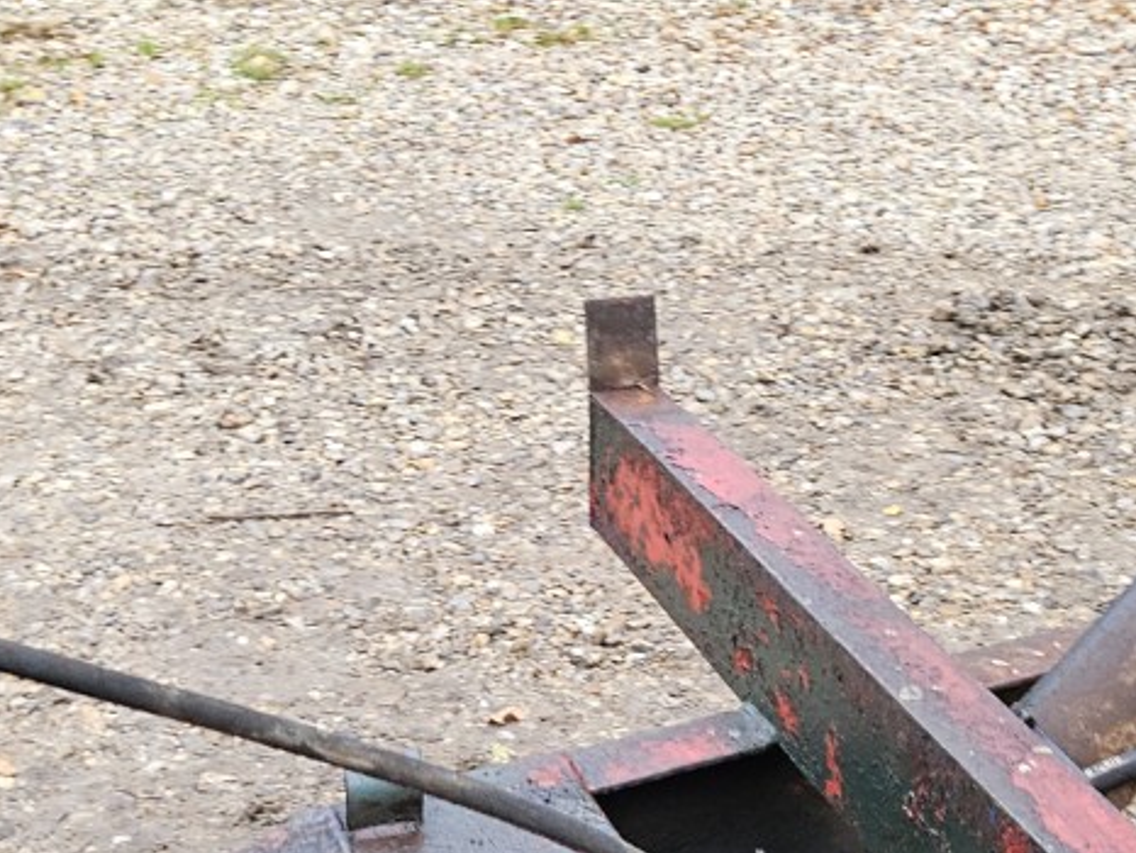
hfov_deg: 27.2
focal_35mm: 71
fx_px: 2331
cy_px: 746
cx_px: 756
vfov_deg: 20.4
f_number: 1.8
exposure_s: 1/180
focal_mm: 5.4
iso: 80
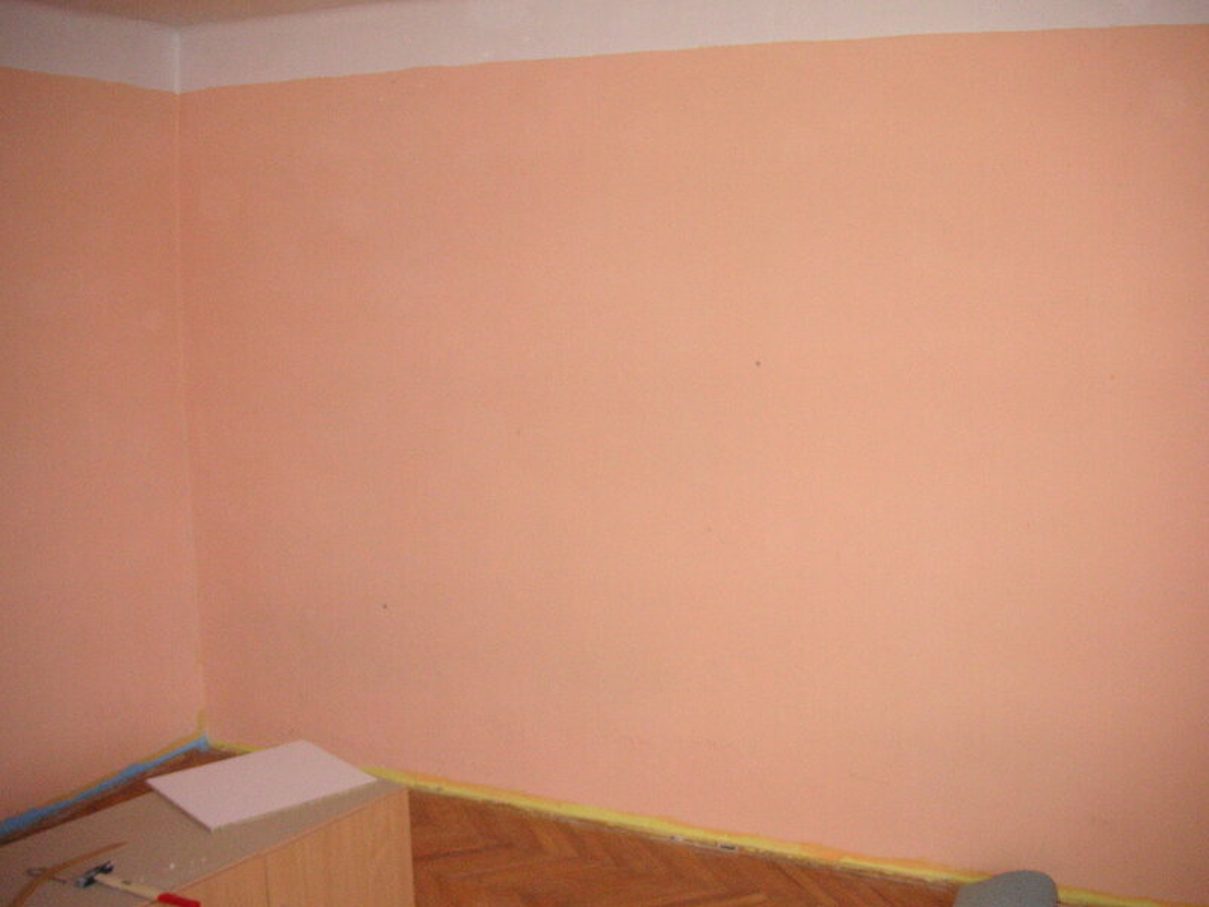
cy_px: 454
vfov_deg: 38.7
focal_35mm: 37
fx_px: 1292
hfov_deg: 50.1
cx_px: 604
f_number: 2.8
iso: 160
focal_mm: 6.1
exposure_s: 1/45
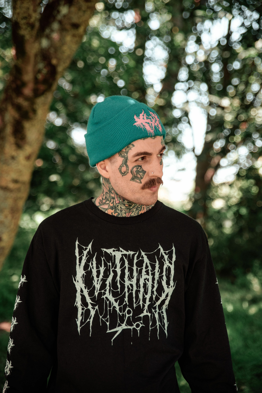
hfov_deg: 21.9
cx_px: 131
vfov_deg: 32.4
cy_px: 196
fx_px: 676
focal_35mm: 62
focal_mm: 62
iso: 250
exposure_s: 1/320
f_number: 2.8
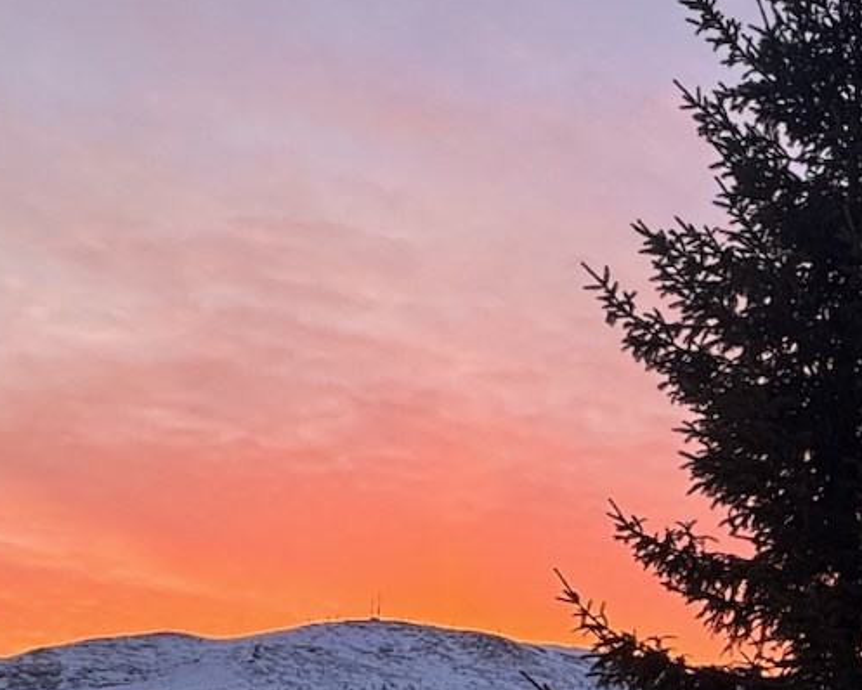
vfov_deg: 25.8
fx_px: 1404
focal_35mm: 55
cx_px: 1240
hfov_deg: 26.4
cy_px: 733
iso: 80
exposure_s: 1/99
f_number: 2.2
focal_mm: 2.22
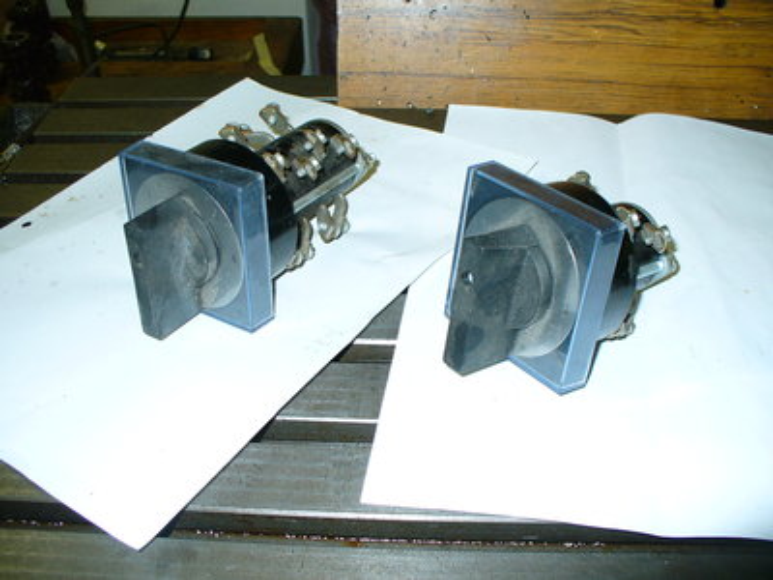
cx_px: 386
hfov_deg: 50.1
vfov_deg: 38.7
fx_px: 826
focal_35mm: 37
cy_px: 290
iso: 100
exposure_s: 1/30
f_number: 2.8
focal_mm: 6.1
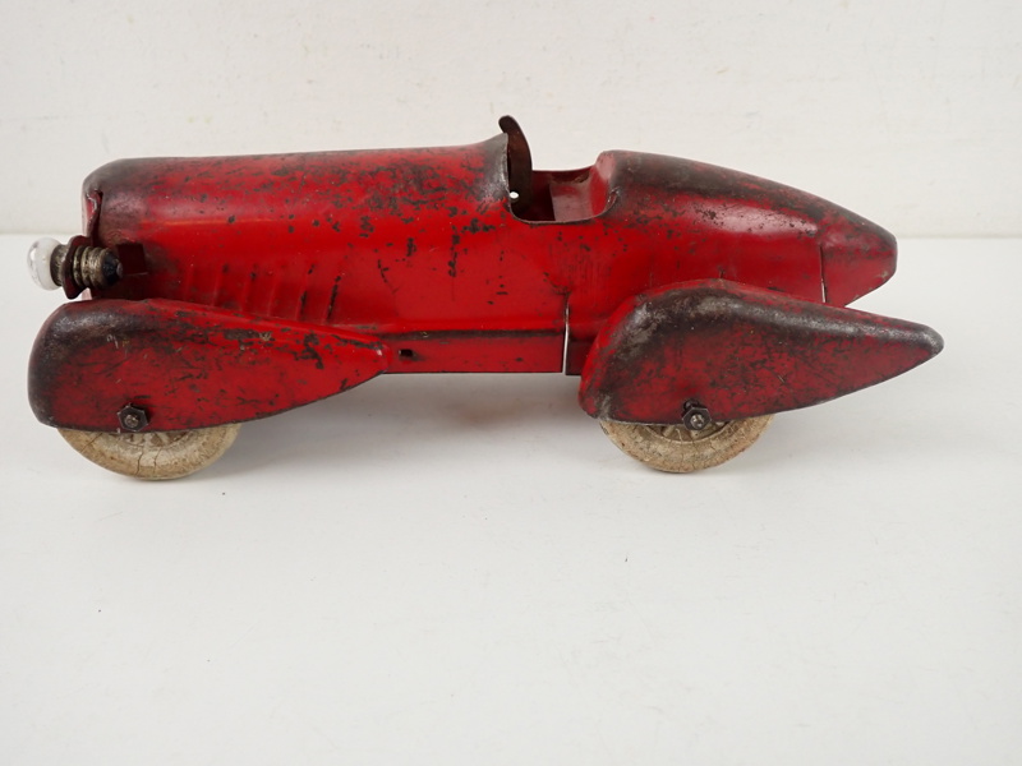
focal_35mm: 30
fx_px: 886
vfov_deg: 46.8
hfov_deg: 60.0
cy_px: 383
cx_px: 511
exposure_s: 1/100
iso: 200
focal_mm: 5.4
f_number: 2.3
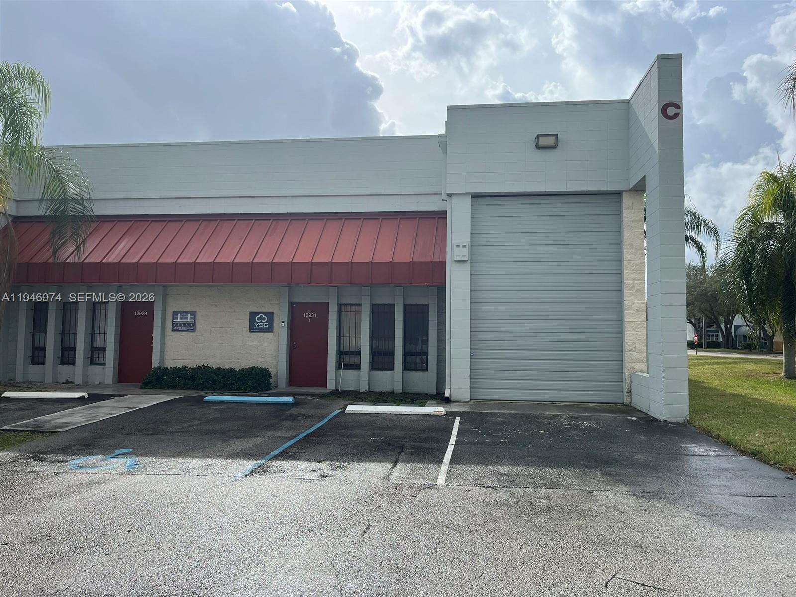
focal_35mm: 26
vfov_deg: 53.1
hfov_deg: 67.3
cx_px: 398
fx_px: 598
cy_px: 298
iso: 50
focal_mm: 5.1
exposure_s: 1/4310
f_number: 1.6
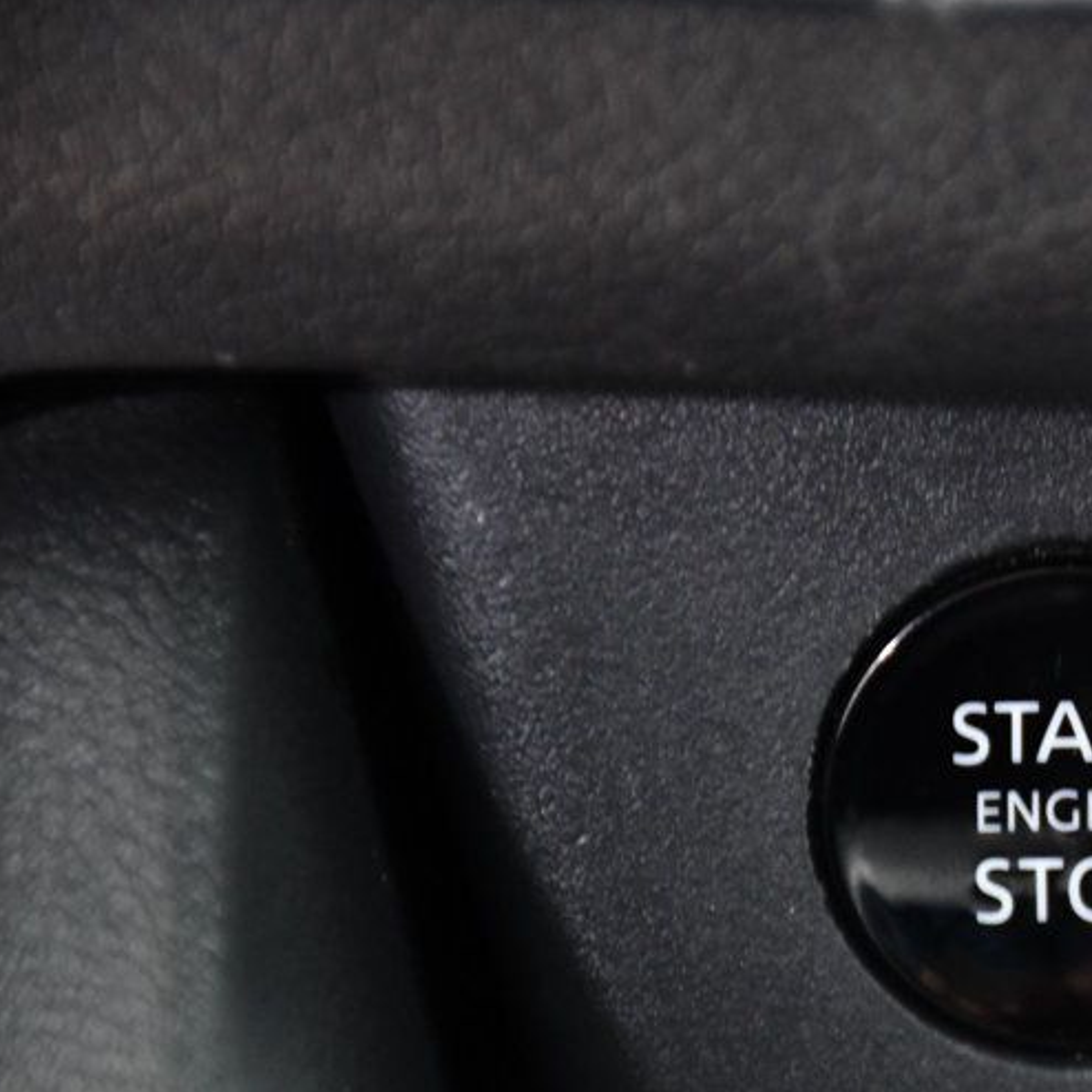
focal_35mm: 370
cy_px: 736
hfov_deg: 4.7
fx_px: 13205
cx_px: 1096
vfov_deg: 4.7
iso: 2500
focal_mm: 140
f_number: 5.6
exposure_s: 1/10
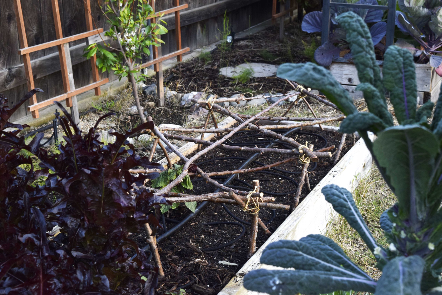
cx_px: 221
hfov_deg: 31.9
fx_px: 773
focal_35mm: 63
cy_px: 148
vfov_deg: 21.6
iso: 400
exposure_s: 1/80
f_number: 8
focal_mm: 42
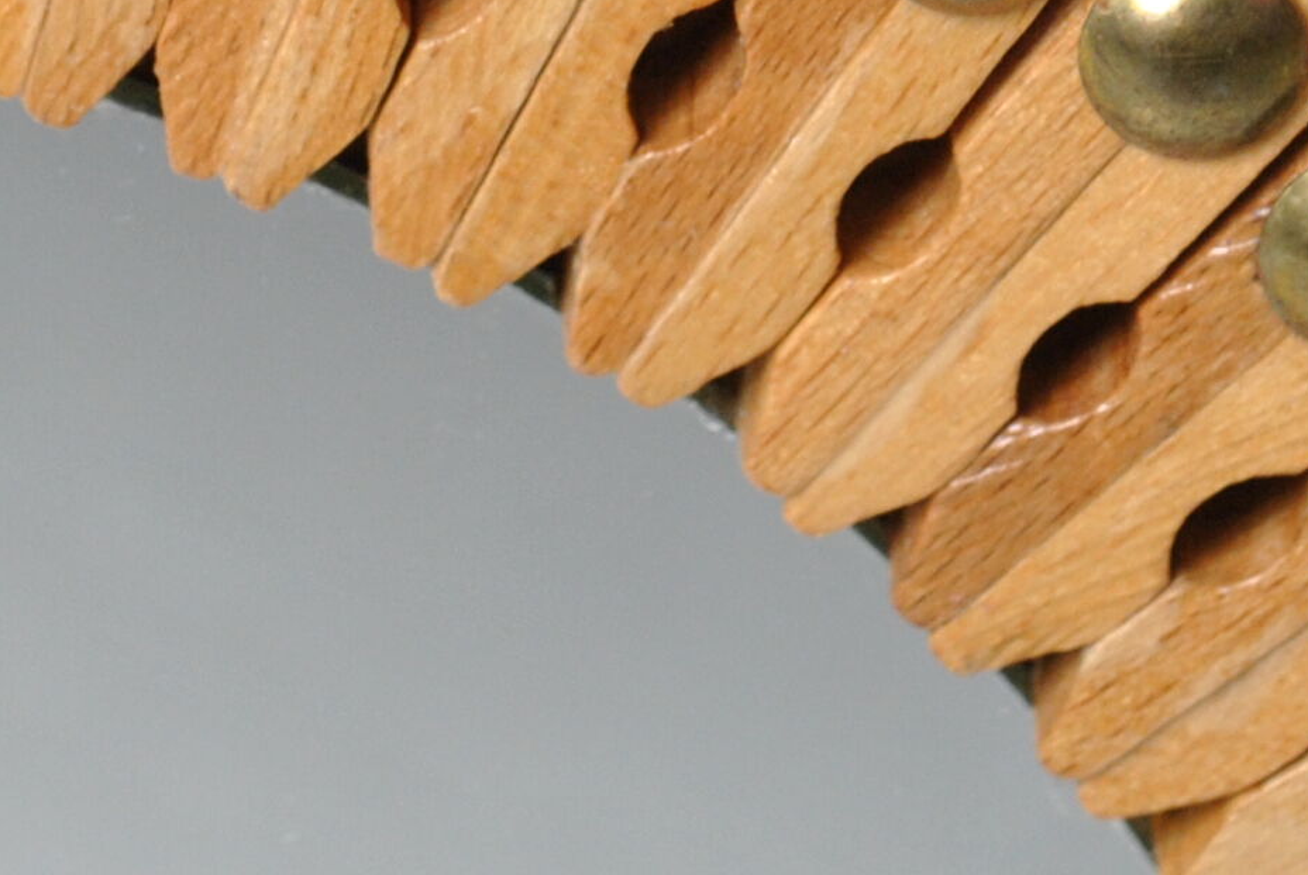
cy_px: -478
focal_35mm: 344
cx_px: 809
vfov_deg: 4.0
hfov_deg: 6.0
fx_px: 12515
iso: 360
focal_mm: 55
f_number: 5.6
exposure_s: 1/30
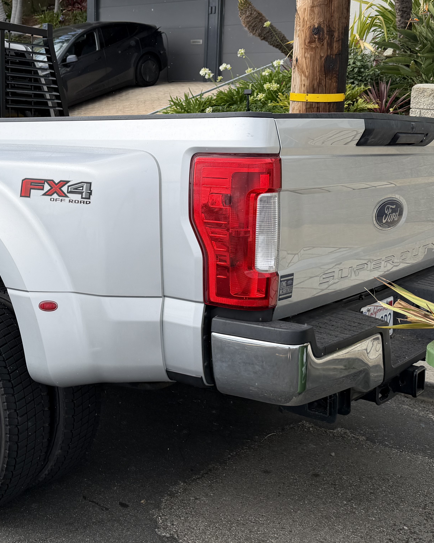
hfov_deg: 33.0
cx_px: 78
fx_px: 706
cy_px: 181
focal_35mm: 44
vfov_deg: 41.5
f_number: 1.78
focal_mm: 6.76
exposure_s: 1/2611
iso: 80
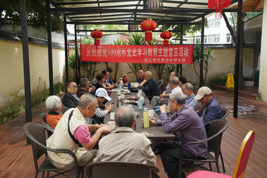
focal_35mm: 39
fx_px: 289
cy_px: 89
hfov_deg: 49.5
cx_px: 134
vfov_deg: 34.2
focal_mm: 39
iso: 125
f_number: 4
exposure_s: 1/160
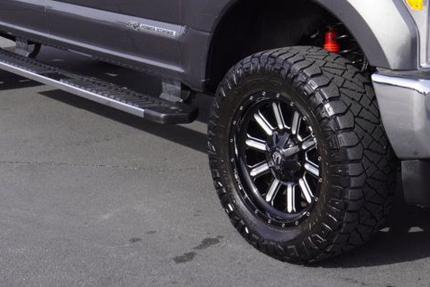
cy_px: 22
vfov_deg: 18.1
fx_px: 885
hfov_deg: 27.3
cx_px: 249
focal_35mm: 74
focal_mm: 23
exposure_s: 1/125
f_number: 9
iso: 100
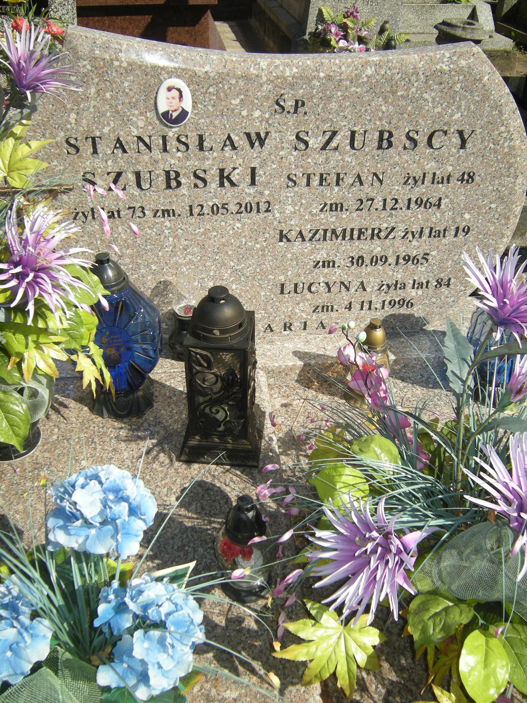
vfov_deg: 58.4
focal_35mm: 31
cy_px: 352
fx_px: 629
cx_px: 264
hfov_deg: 45.4
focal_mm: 5.3
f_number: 5.8
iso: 91
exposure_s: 1/285
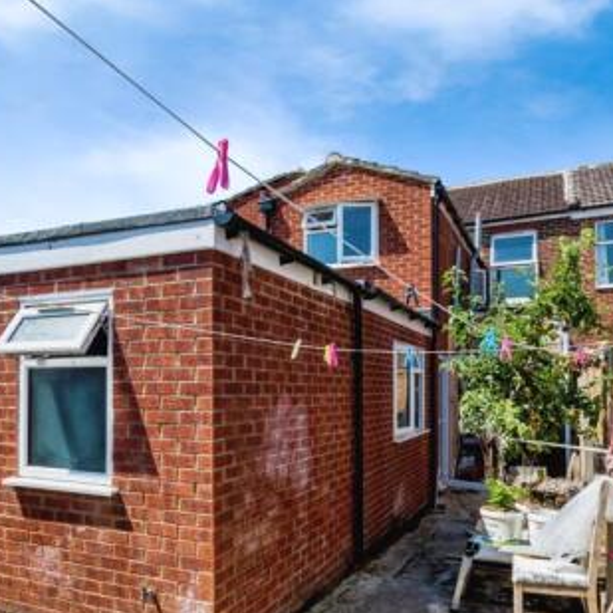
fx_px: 541
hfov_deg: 58.9
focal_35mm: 27
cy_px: 398
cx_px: 275
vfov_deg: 58.0
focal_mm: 10
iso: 250
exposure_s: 1/1250
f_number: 7.1
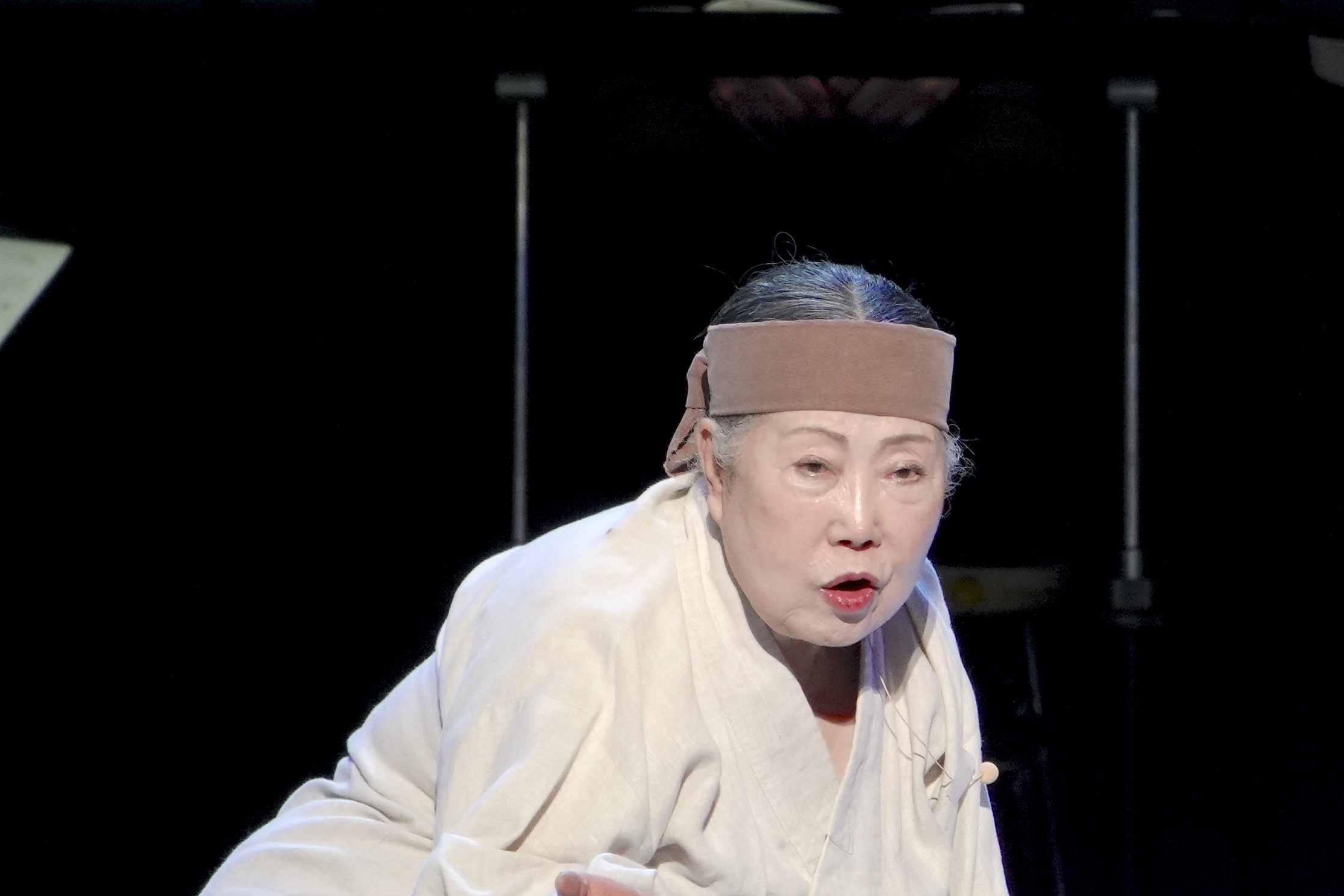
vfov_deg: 1.0
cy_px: 819
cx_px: 1086
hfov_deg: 1.5
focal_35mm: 1379
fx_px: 51479
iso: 400
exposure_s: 1/80
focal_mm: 205.6
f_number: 4
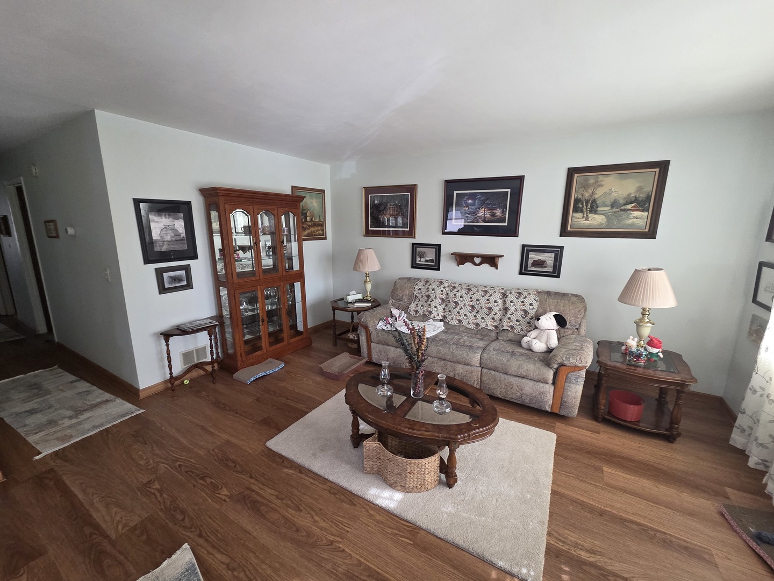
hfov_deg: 106.2
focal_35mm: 13
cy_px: 290
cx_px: 387
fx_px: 291
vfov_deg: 89.9
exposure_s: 1/60
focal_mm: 2.2
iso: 320
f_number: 2.2
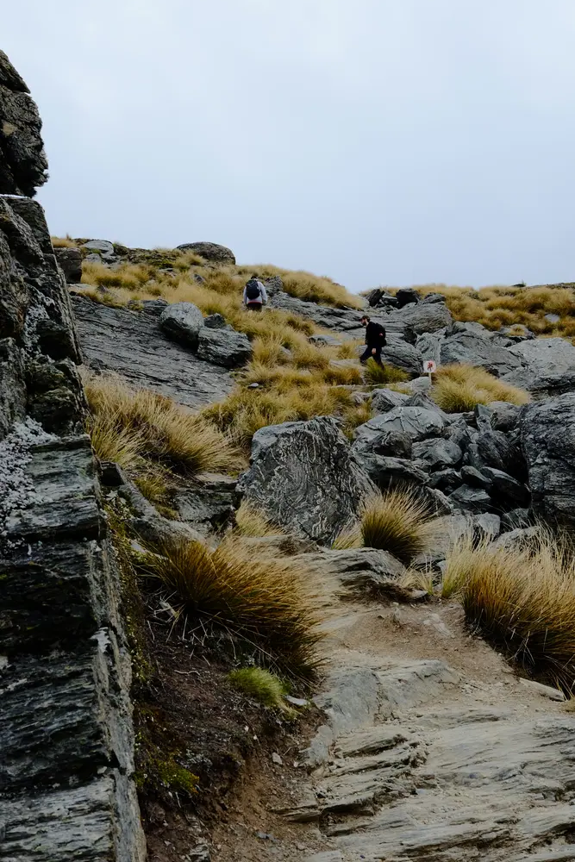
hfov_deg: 32.6
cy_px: 431
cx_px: 288
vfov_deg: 47.4
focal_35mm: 41
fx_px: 982
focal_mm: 27.5
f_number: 8
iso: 400
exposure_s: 1/150
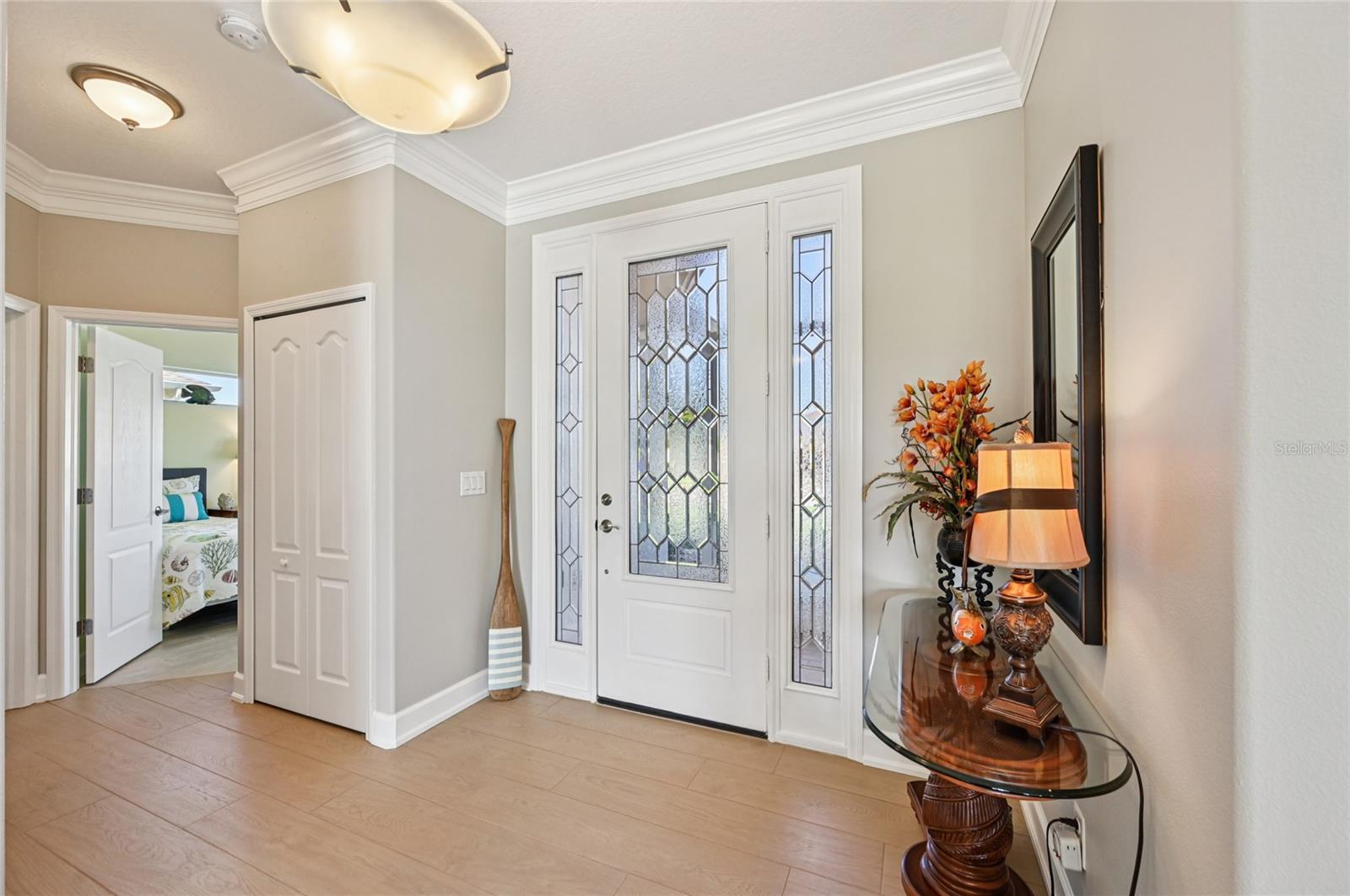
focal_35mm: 14
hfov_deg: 104.3
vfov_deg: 81.1
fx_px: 524
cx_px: 675
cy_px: 448
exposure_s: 1/125
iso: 400
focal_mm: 14
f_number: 8
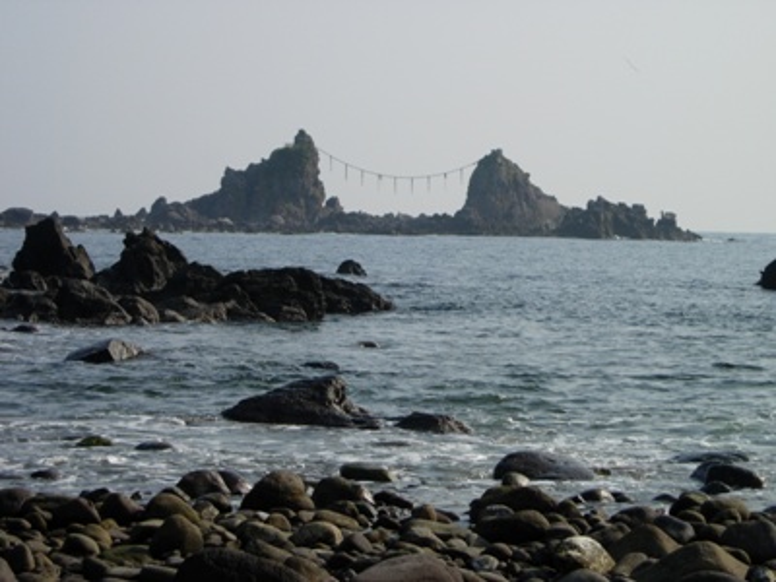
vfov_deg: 13.1
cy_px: 291
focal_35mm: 113
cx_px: 388
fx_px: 2533
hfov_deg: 17.4
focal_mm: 23.4
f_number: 4.9
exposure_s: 1/939
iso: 64
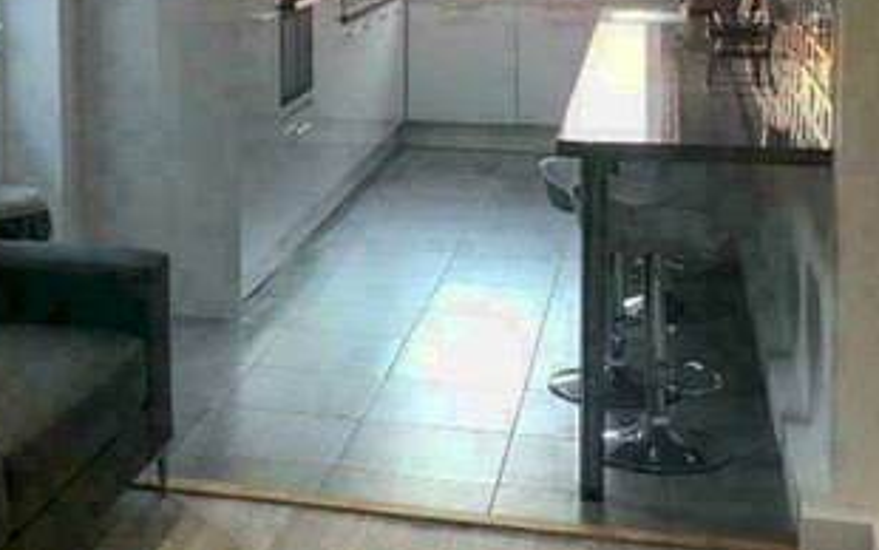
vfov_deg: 19.0
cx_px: 179
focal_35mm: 67
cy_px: 21
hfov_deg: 29.9
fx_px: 1606
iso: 25
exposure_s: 1/33
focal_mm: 3.99
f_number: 1.8
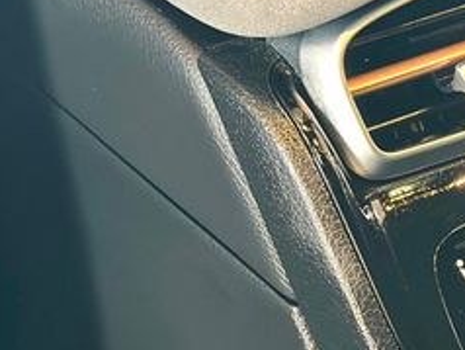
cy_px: 260
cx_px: 621
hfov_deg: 14.6
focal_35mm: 129
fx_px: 1735
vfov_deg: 11.5
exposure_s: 1/30
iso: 640
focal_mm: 6.86
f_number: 1.78
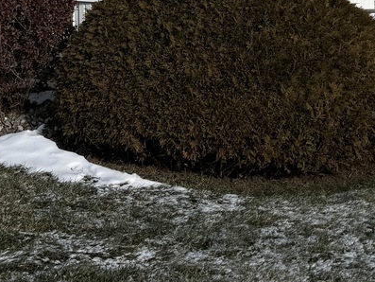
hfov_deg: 22.4
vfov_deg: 15.7
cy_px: -132
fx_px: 943
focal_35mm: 87
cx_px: 140
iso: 80
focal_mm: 6.76
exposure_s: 1/7353
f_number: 1.78
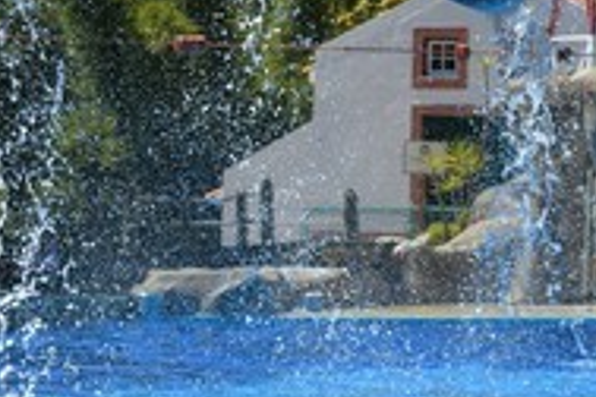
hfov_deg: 10.3
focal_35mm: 200
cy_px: -9
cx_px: 378
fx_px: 3311
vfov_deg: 6.8
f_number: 8
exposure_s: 1/1250
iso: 400
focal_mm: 90
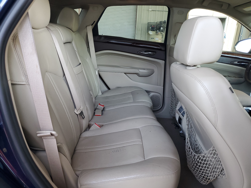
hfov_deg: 67.3
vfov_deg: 53.1
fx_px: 189
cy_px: 94
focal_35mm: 26
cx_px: 126
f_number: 1.5
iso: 85
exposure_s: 1/60.2
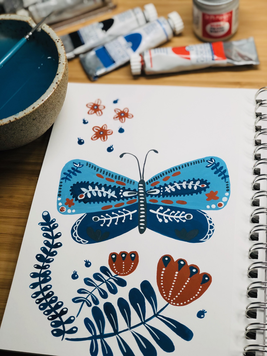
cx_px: 134
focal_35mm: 57
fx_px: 586
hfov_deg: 25.7
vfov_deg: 33.8
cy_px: 178
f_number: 2.8
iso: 32
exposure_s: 1/30
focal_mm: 6.6
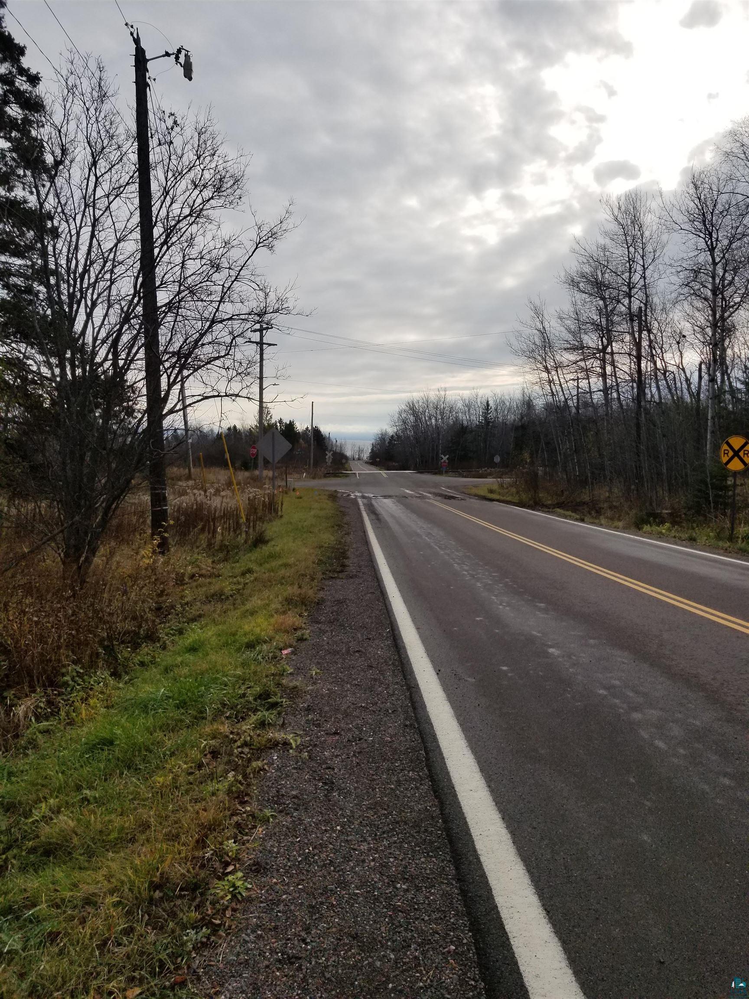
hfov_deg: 53.1
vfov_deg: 67.3
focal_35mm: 26
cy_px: 500
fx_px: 750
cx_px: 374
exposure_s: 1/5882
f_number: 1.7
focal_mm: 4.25
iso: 50
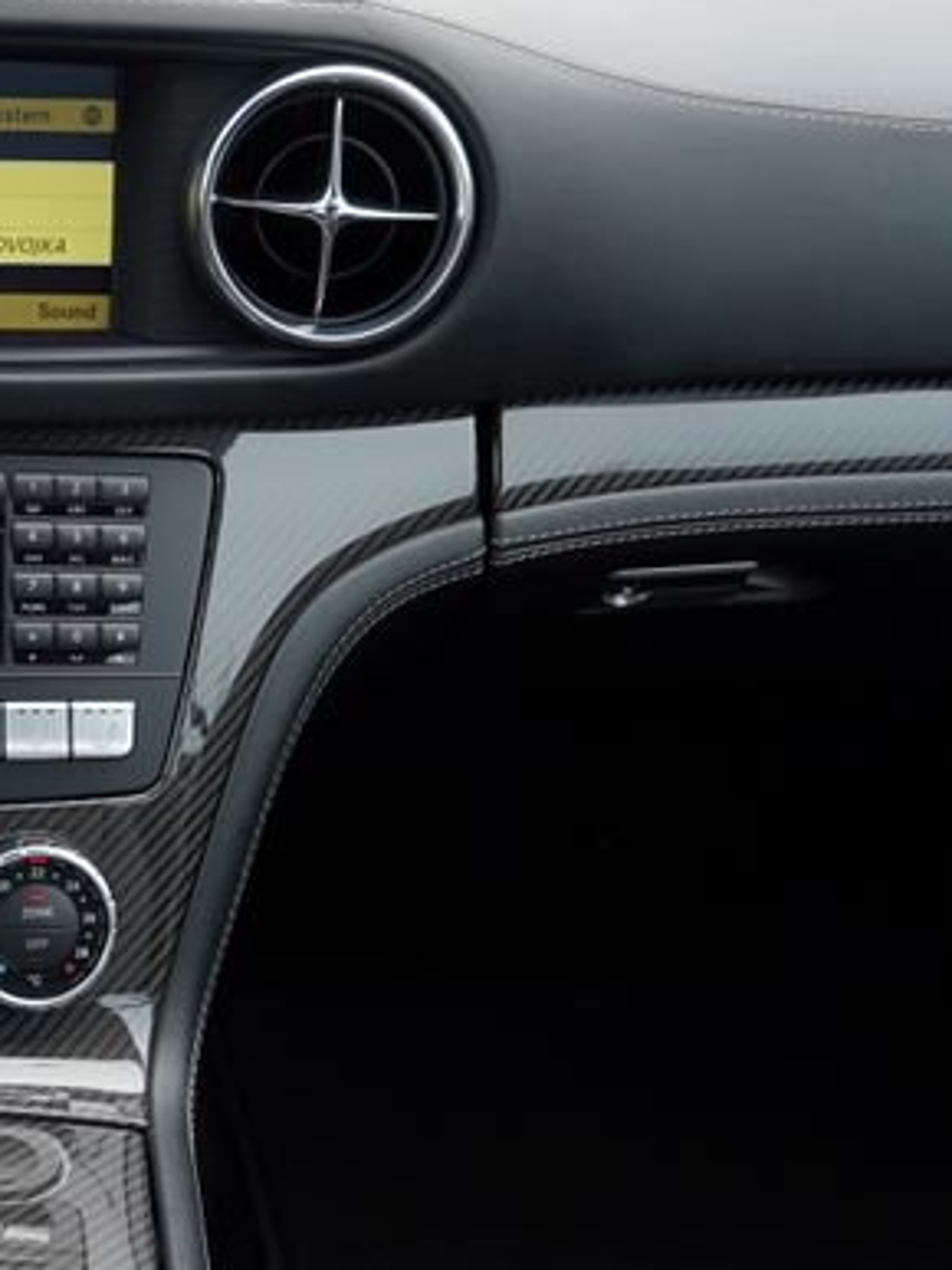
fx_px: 2238
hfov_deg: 21.8
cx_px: -266
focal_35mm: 61
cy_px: 315
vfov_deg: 31.1
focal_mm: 24
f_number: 4.5
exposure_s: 1/100
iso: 100
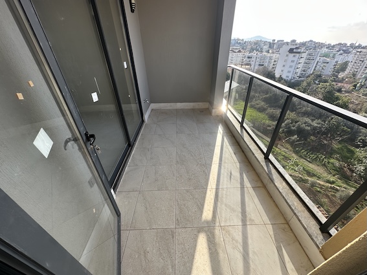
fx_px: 148
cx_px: 184
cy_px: 138
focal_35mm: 14
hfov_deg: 102.1
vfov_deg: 85.7
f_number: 2.2
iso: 40
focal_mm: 2.22
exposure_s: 1/415
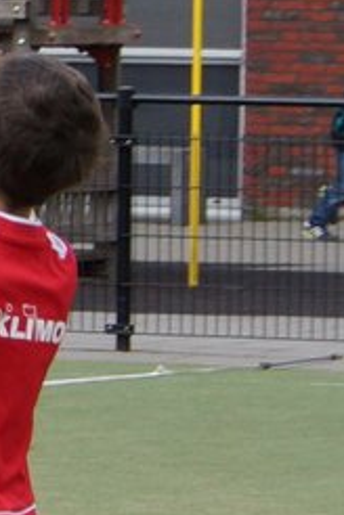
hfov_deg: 4.0
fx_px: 4917
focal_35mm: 343
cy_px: 88
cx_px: -366
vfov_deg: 6.0
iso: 320
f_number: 5
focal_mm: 55
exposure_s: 1/1000
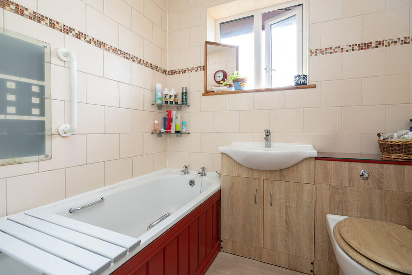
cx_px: 206
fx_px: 183
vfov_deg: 73.8
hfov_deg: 96.7
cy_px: 138
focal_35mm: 16
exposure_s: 1/60
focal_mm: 16
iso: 640
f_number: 7.1
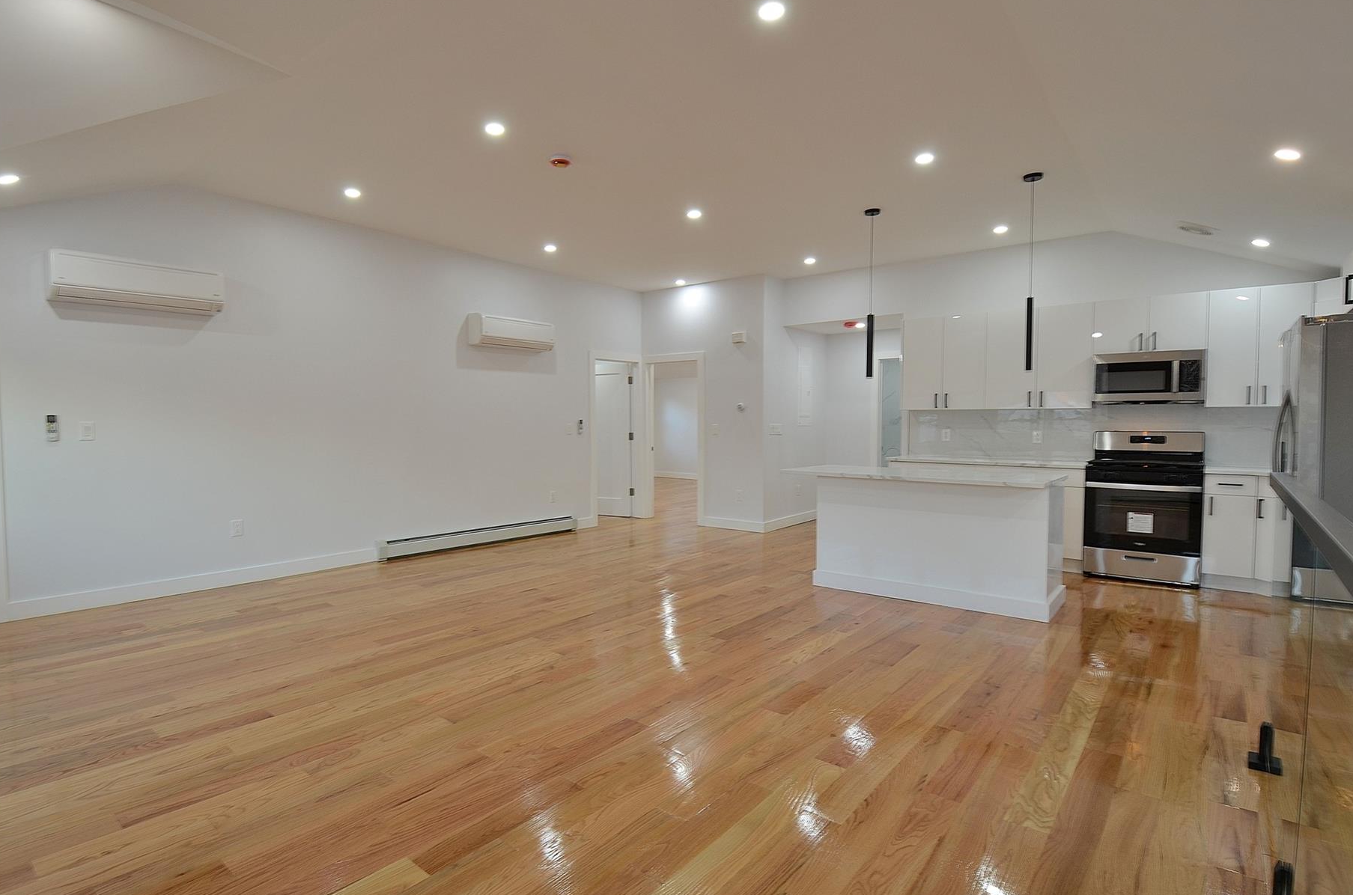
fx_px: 637
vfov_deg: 70.2
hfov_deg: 93.1
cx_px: 612
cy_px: 436
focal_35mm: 17
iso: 100
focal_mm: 10
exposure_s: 1/6
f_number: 7.1
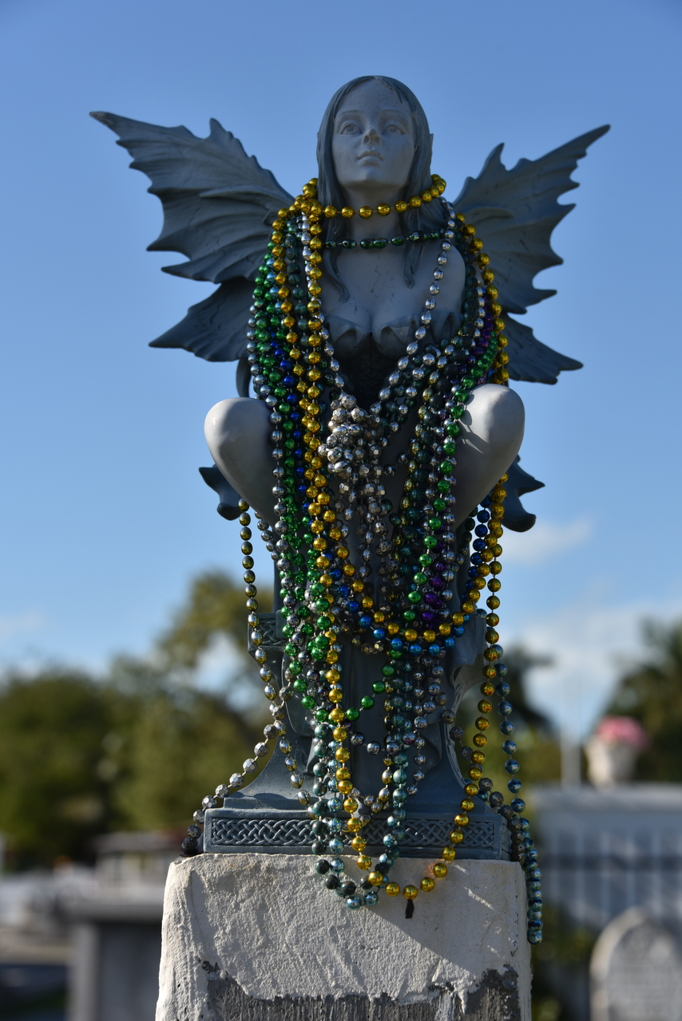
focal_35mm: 90
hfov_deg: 15.2
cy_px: 510
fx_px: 2556
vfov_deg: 22.6
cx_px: 341
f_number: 9
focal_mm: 90
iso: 100
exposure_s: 1/320
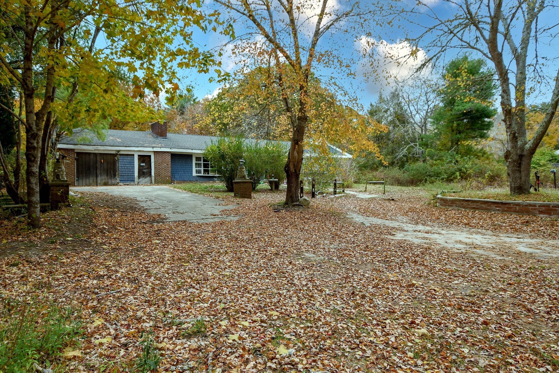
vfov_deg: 59.5
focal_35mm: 21
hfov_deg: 81.2
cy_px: 186
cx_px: 280
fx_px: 326
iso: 1000
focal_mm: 14
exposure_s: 1/400
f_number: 5
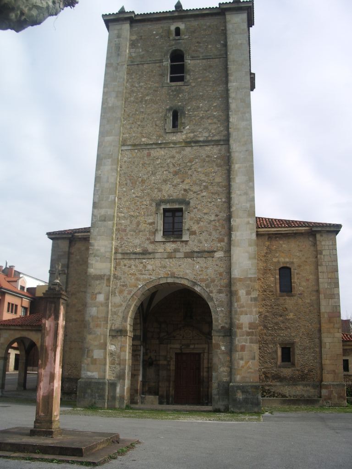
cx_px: 176
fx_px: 475
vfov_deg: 52.6
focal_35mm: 35
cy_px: 234
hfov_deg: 40.7
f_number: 4.3
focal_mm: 5.8
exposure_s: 1/400
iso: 50
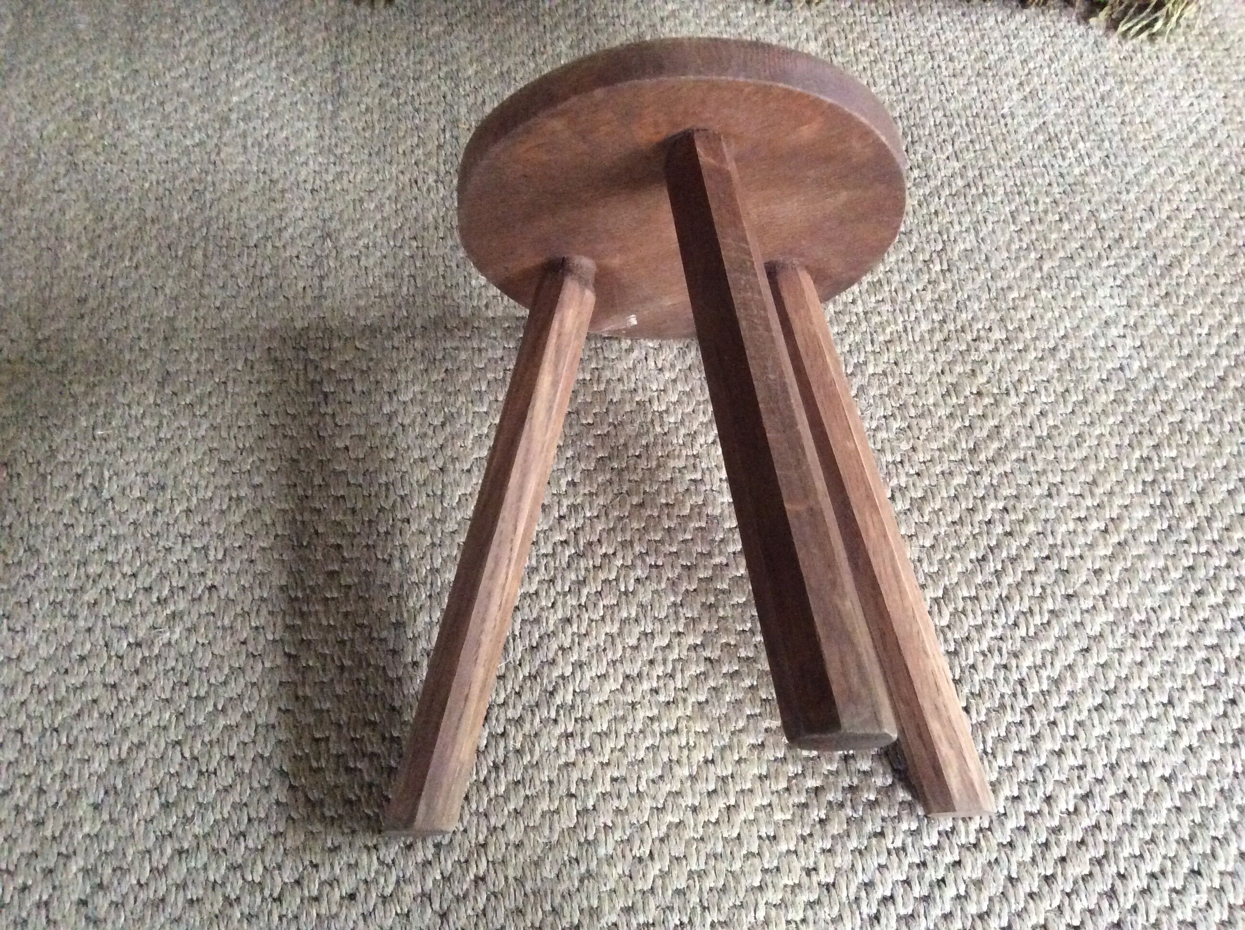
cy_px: 465
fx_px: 1149
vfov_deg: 44.1
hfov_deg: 56.9
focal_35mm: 32
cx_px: 622
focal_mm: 3.3
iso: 400
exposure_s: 1/17
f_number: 2.4
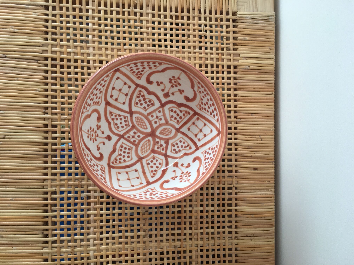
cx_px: 177
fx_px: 297
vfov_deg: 48.2
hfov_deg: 61.7
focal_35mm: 29
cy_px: 132
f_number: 2.2
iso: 40
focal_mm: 4.15
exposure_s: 1/100
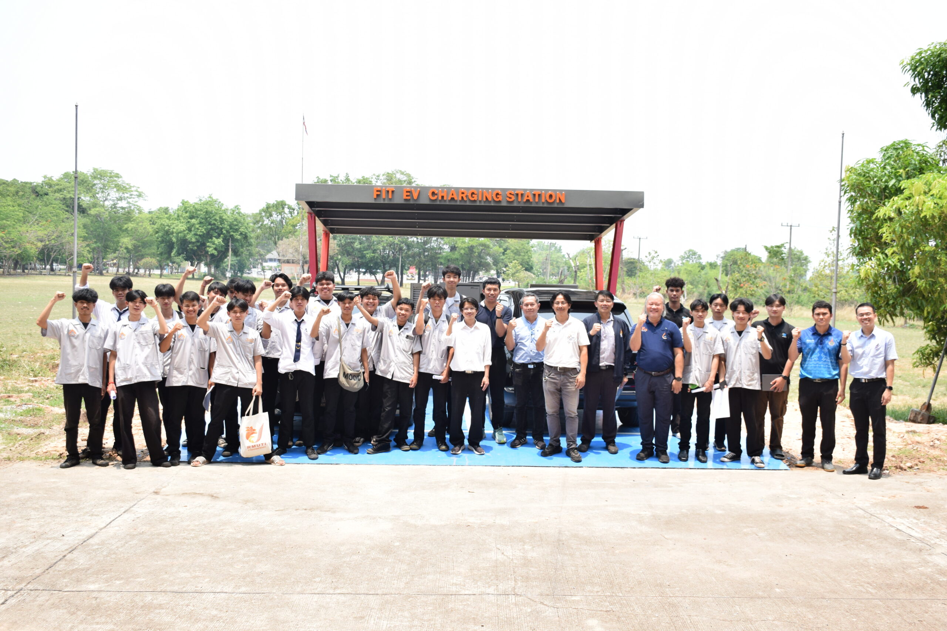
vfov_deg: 36.9
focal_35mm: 36
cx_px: 474
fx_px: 947
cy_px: 316
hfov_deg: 53.1
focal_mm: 24
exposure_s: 1/750
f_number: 5.6
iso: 400
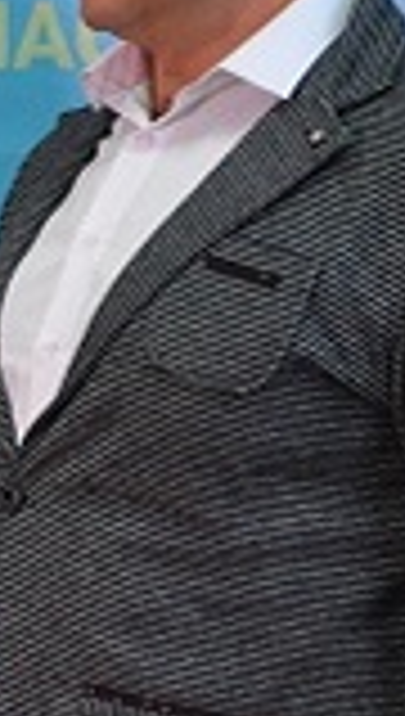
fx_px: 3933
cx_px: -428
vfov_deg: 10.4
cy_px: 351
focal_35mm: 207
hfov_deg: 5.7
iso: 800
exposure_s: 1/50
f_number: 4.5
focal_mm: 35
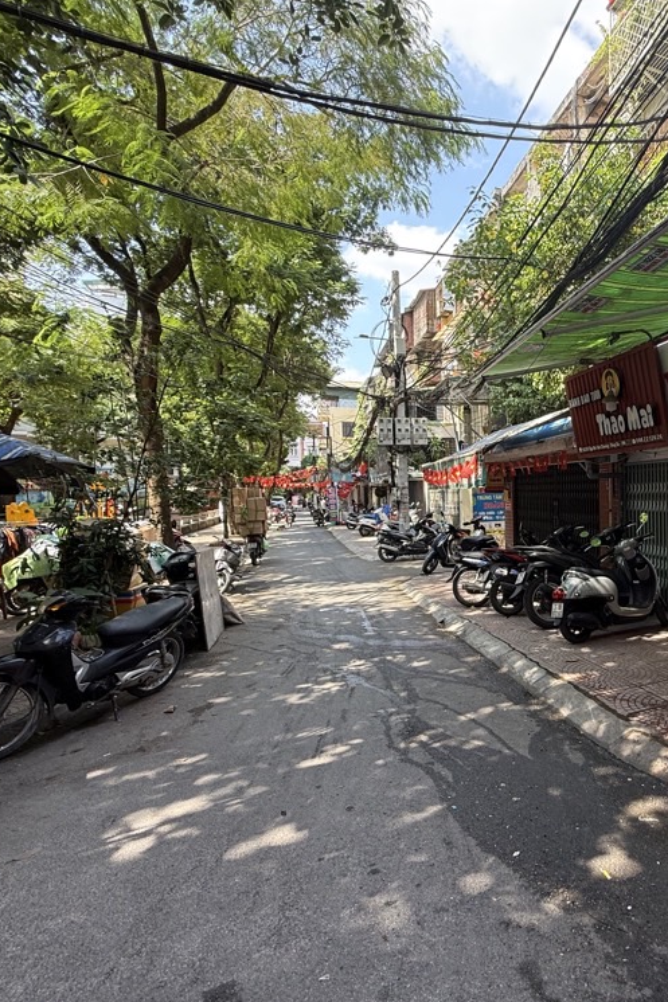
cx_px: 539
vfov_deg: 84.0
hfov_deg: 57.1
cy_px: 505
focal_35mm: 20
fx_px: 557
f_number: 2.2
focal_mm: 2.22
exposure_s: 1/167
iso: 64
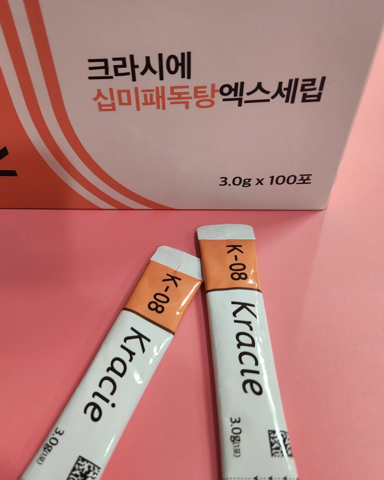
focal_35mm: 32
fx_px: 455
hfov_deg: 45.3
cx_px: 136
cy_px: 255
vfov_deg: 55.6
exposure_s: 1/120
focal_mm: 5.4
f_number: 1.8
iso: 200
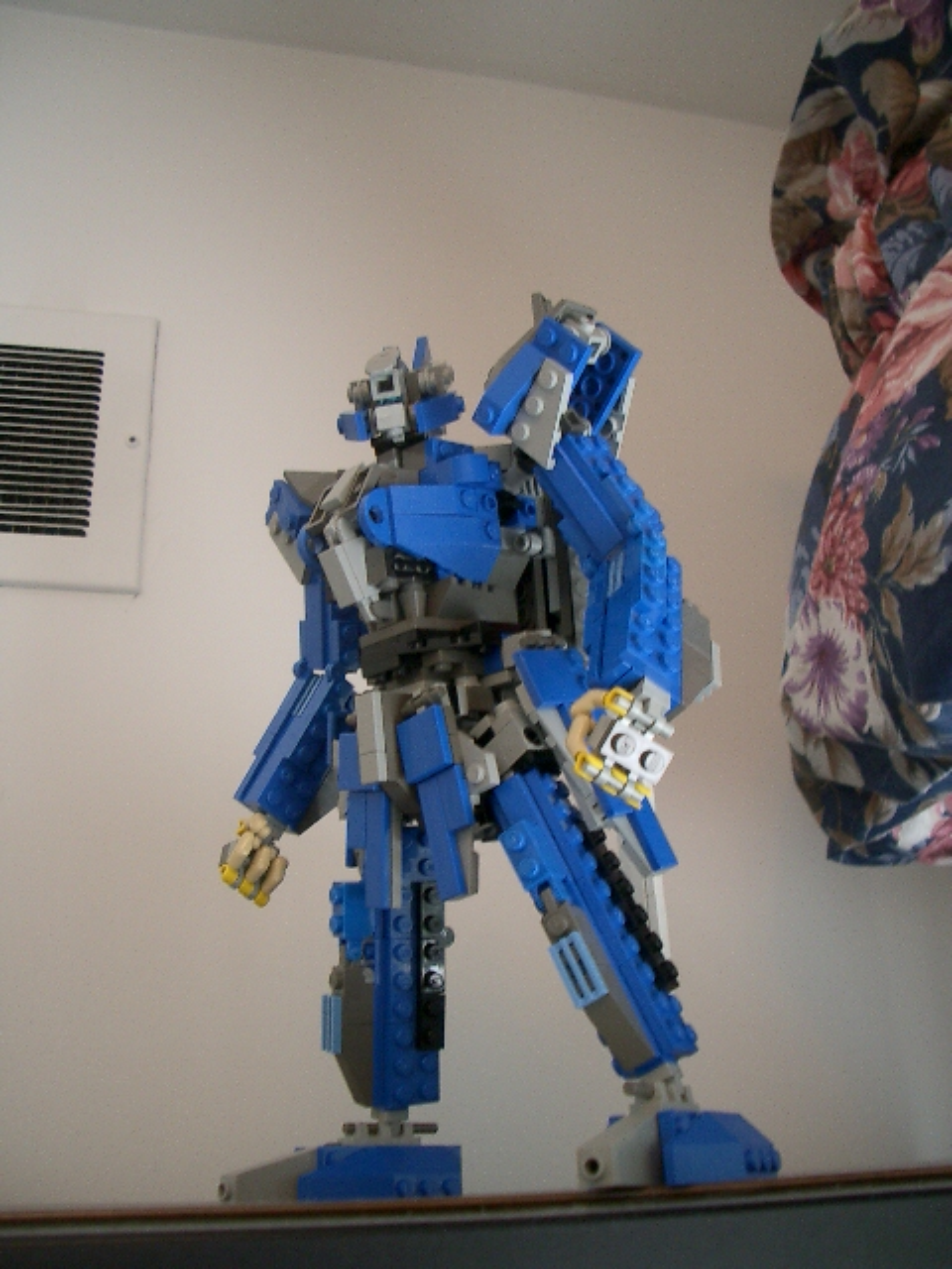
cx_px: 476
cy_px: 634
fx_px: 1283
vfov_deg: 52.6
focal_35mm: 35
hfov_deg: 40.7
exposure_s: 1/30
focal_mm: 5.8
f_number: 2.6
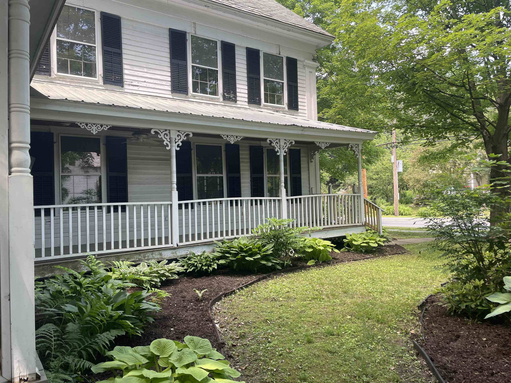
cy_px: 192
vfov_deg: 53.1
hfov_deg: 67.3
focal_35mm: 26
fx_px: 384
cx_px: 256
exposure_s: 1/190
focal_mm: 4.2
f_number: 1.6
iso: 32
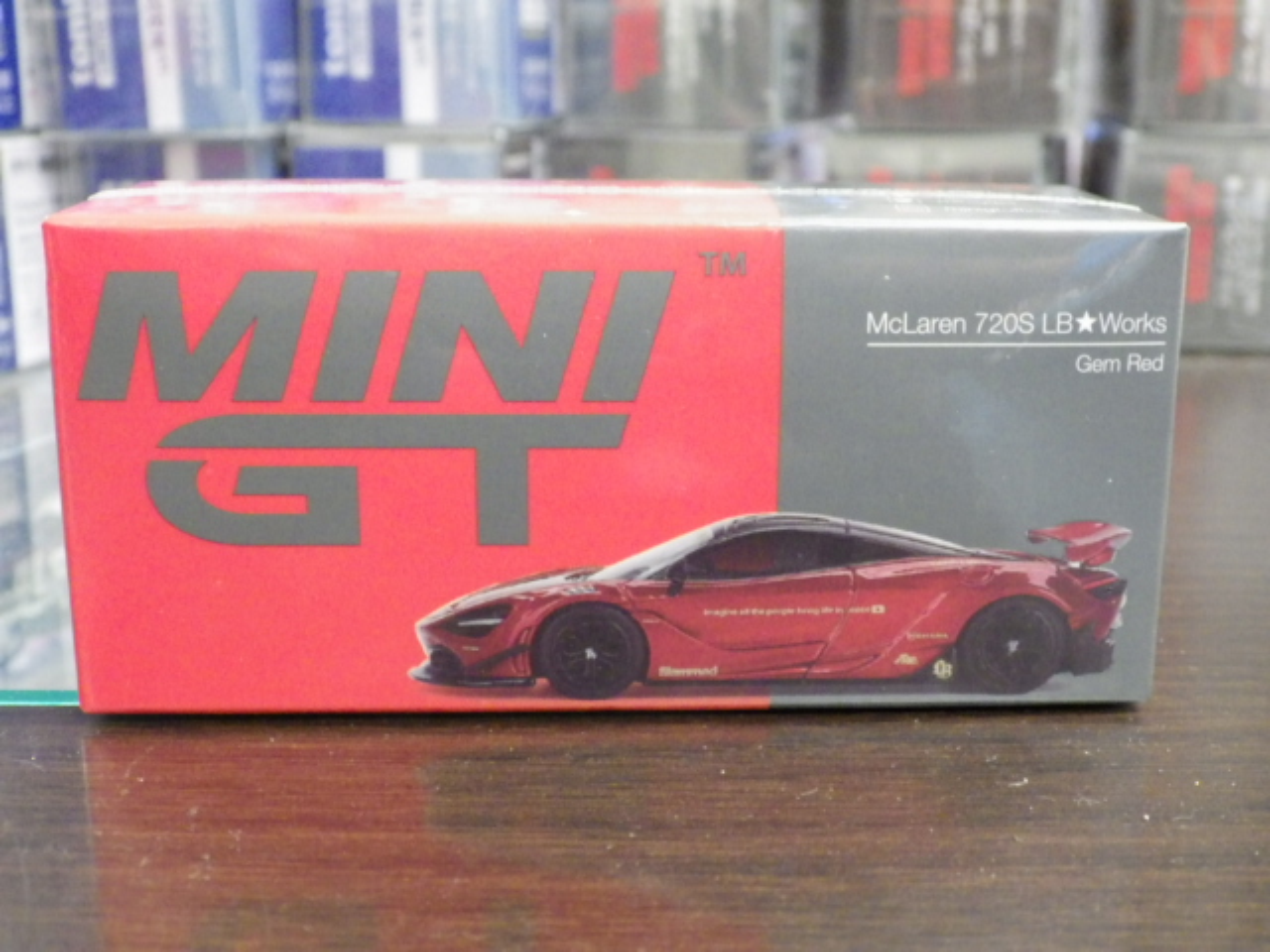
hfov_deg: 38.2
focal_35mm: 50
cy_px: 476
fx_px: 1834
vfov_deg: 29.1
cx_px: 635
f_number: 3.8
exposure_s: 1/25
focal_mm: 9
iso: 1250
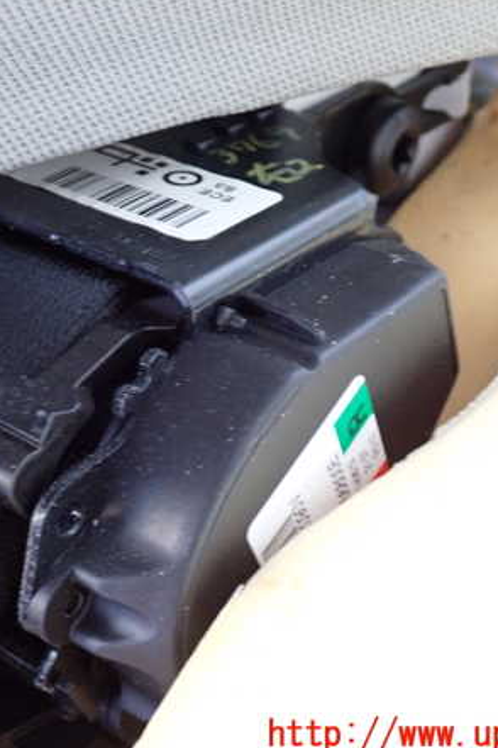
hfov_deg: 23.2
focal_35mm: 58
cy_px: 375
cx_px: 142
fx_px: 1203
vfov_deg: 34.5
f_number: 2.8
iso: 800
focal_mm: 7.31
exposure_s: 1/15
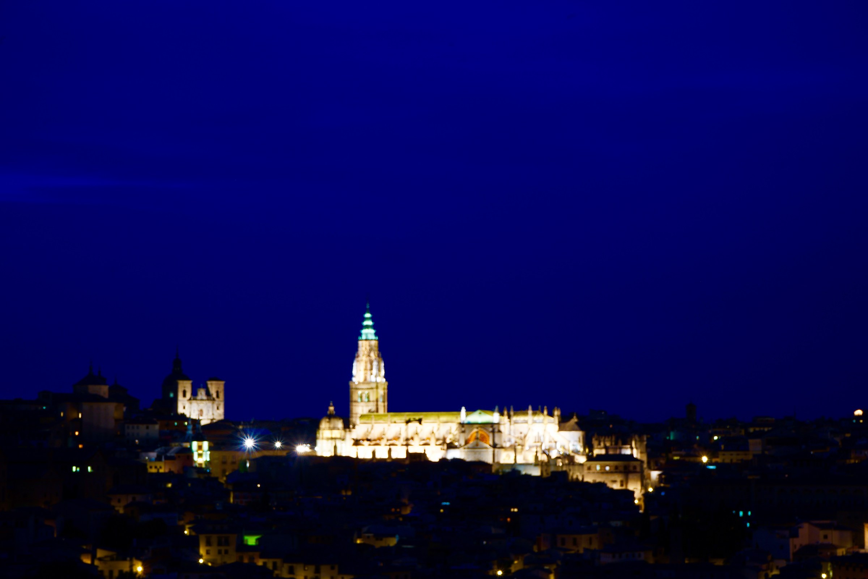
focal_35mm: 70
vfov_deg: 19.5
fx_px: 1688
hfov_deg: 28.8
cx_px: 434
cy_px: 290
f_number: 16
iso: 100
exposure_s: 20
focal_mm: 70
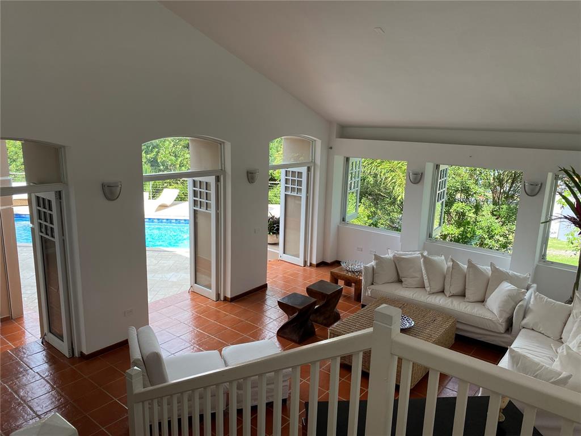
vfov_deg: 53.1
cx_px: 290
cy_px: 218
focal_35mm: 26
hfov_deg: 67.3
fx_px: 436
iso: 32
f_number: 1.8
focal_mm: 4.25
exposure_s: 1/309
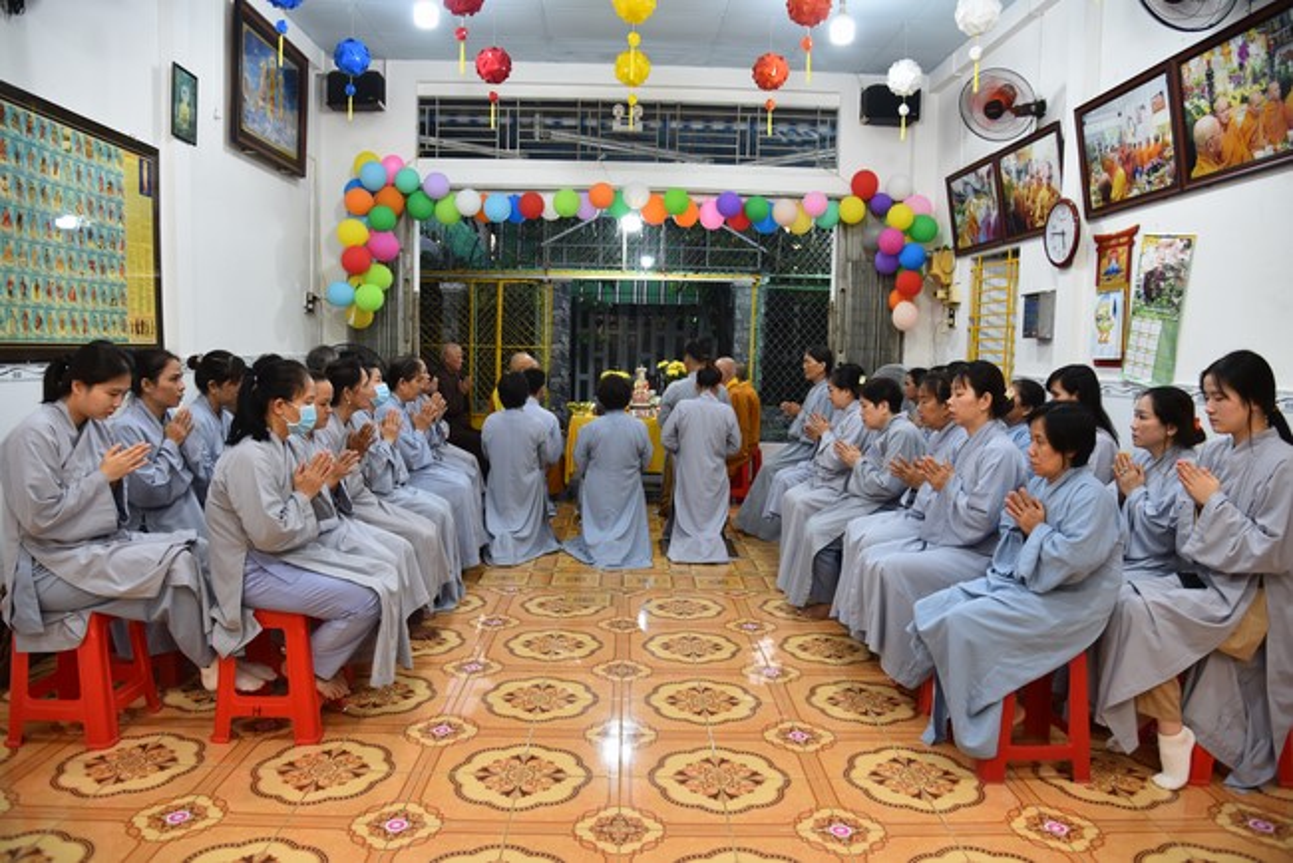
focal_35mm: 24
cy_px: 432
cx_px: 646
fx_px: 862
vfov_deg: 53.2
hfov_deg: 73.7
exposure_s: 1/60
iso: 500
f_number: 4
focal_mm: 24
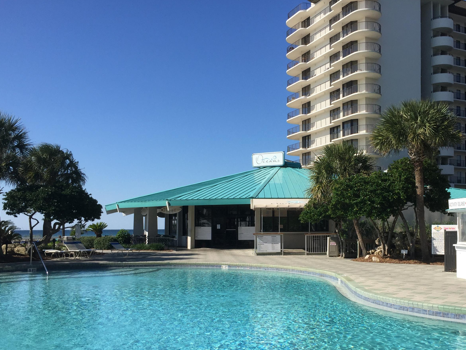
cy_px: 218
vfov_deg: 38.4
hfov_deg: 49.6
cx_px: 292
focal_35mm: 37
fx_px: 498
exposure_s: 1/2639
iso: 32
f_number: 2.2
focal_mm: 4.15
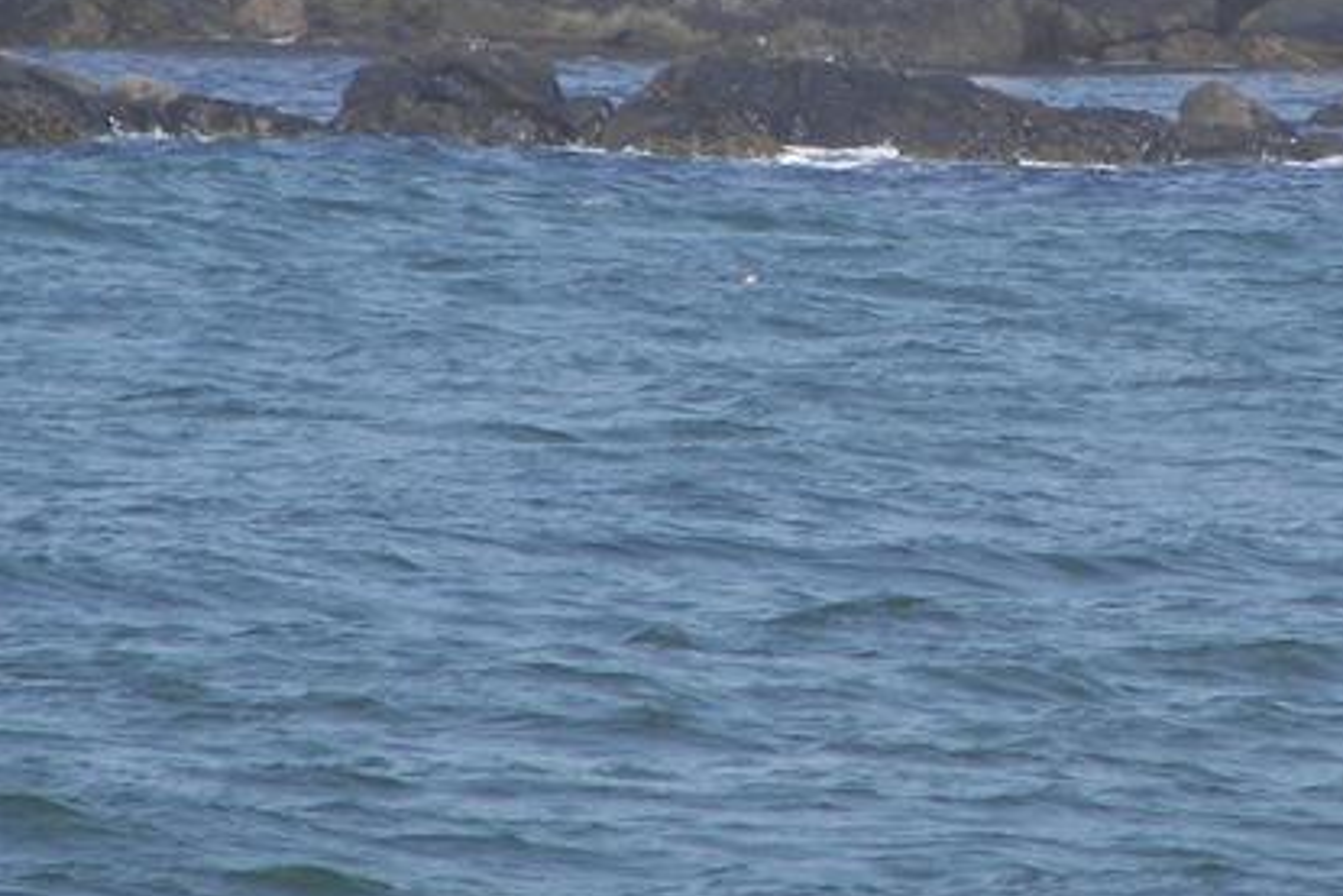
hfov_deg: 1.9
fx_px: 41347
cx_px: 1032
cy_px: -23
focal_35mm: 1108
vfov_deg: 1.2
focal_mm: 72
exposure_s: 1/800
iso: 64
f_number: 3.7
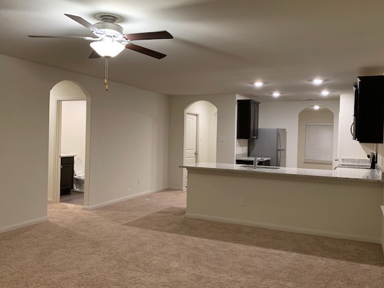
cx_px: 203
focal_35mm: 30
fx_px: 333
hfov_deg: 59.9
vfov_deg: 46.8
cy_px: 144
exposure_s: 1/60
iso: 250
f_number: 1.8
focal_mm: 4.25
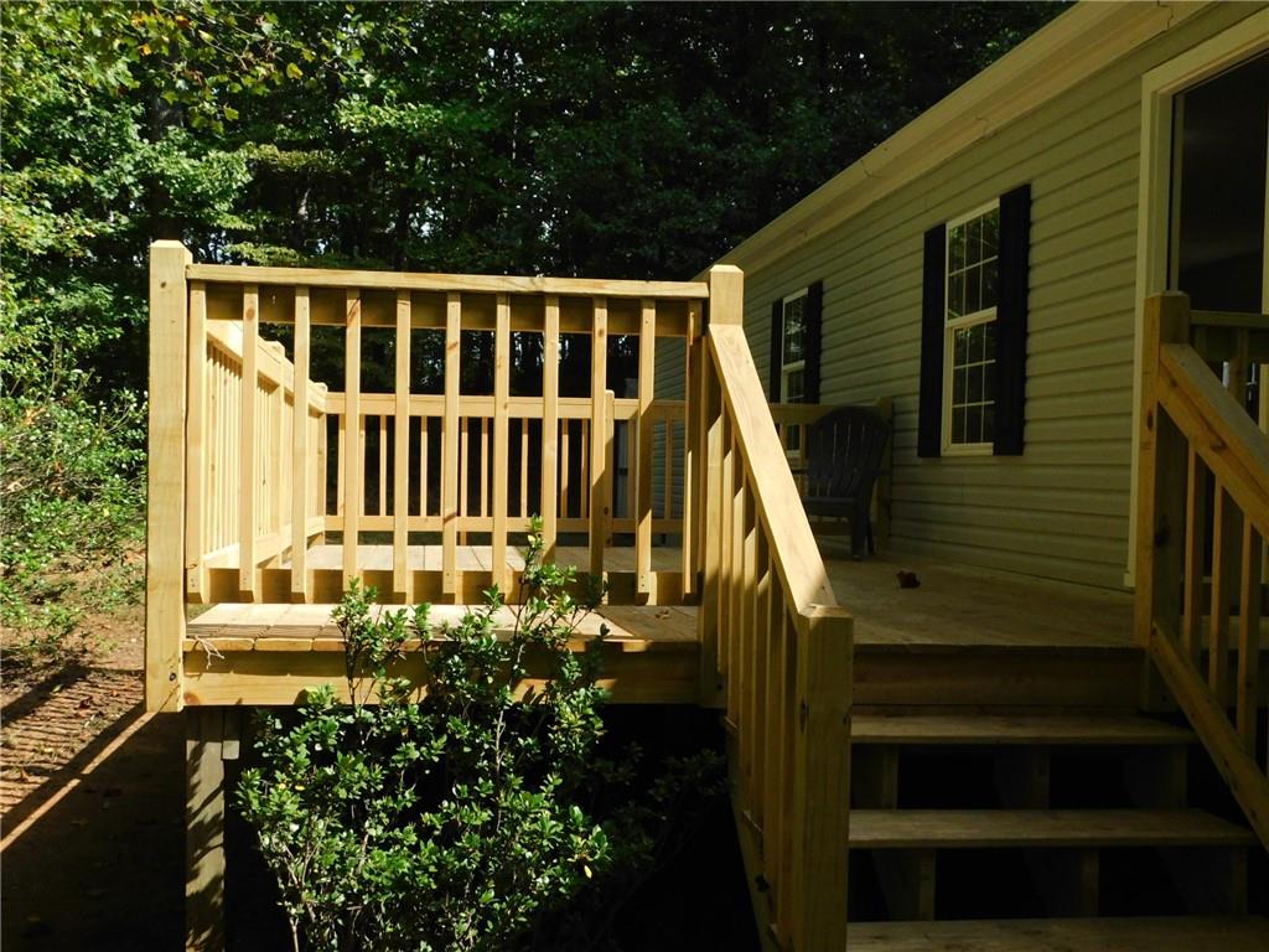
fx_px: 1320
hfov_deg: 51.4
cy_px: 476
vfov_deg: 39.7
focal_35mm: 36
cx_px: 634
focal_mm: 6.3
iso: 400
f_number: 7
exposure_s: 1/500
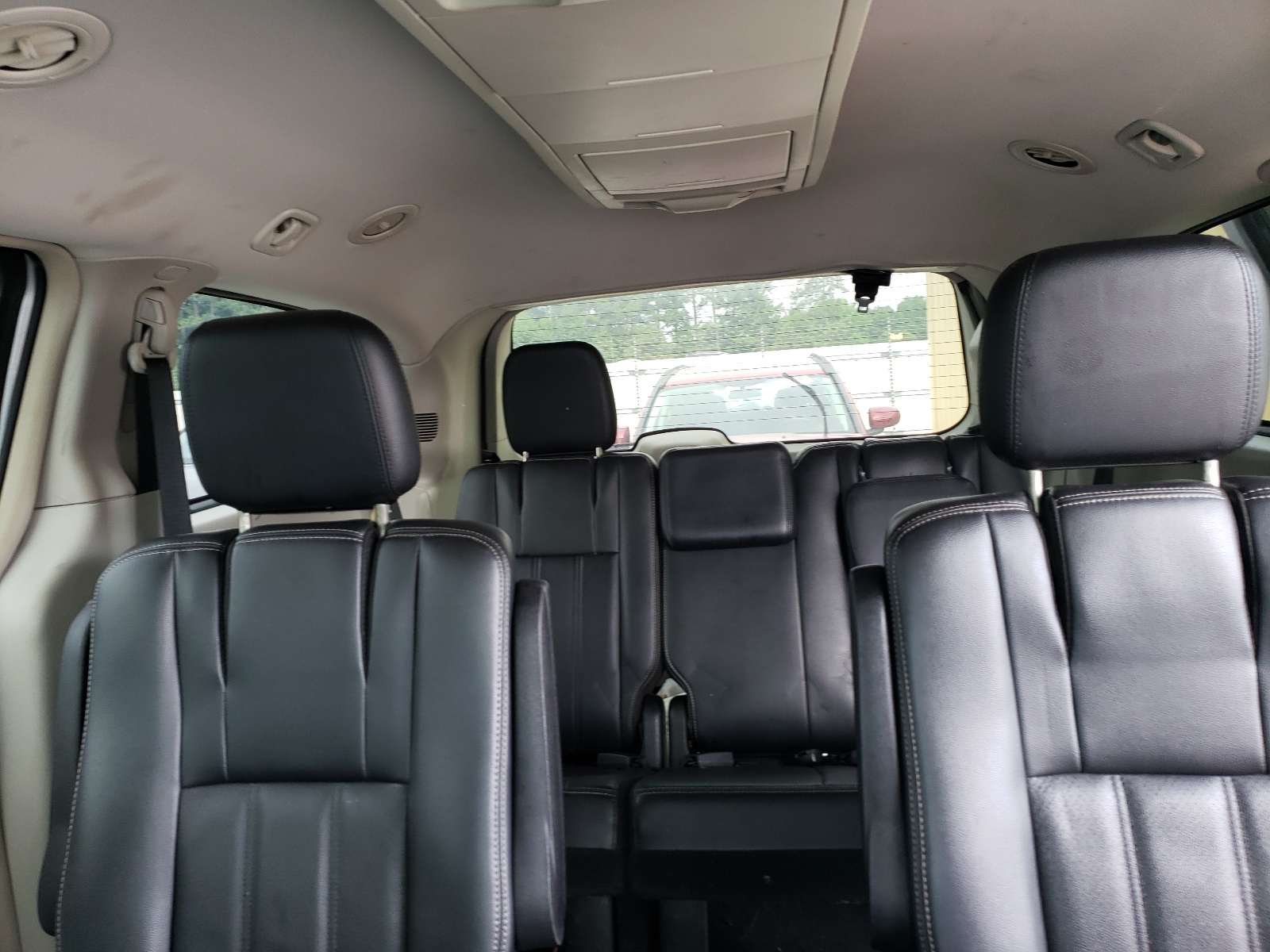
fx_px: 954
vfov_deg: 53.1
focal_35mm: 26
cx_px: 635
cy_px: 476
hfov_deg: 67.3
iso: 56
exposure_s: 1/60.2
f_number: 1.5
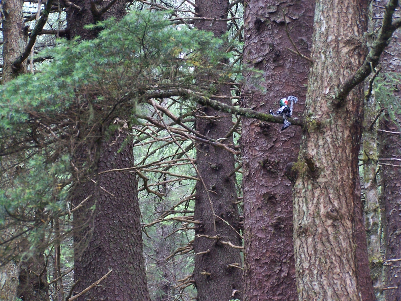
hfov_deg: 18.7
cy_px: 150
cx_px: 200
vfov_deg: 14.1
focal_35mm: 105
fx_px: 1216
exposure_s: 1/8
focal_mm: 17.5
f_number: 3.2
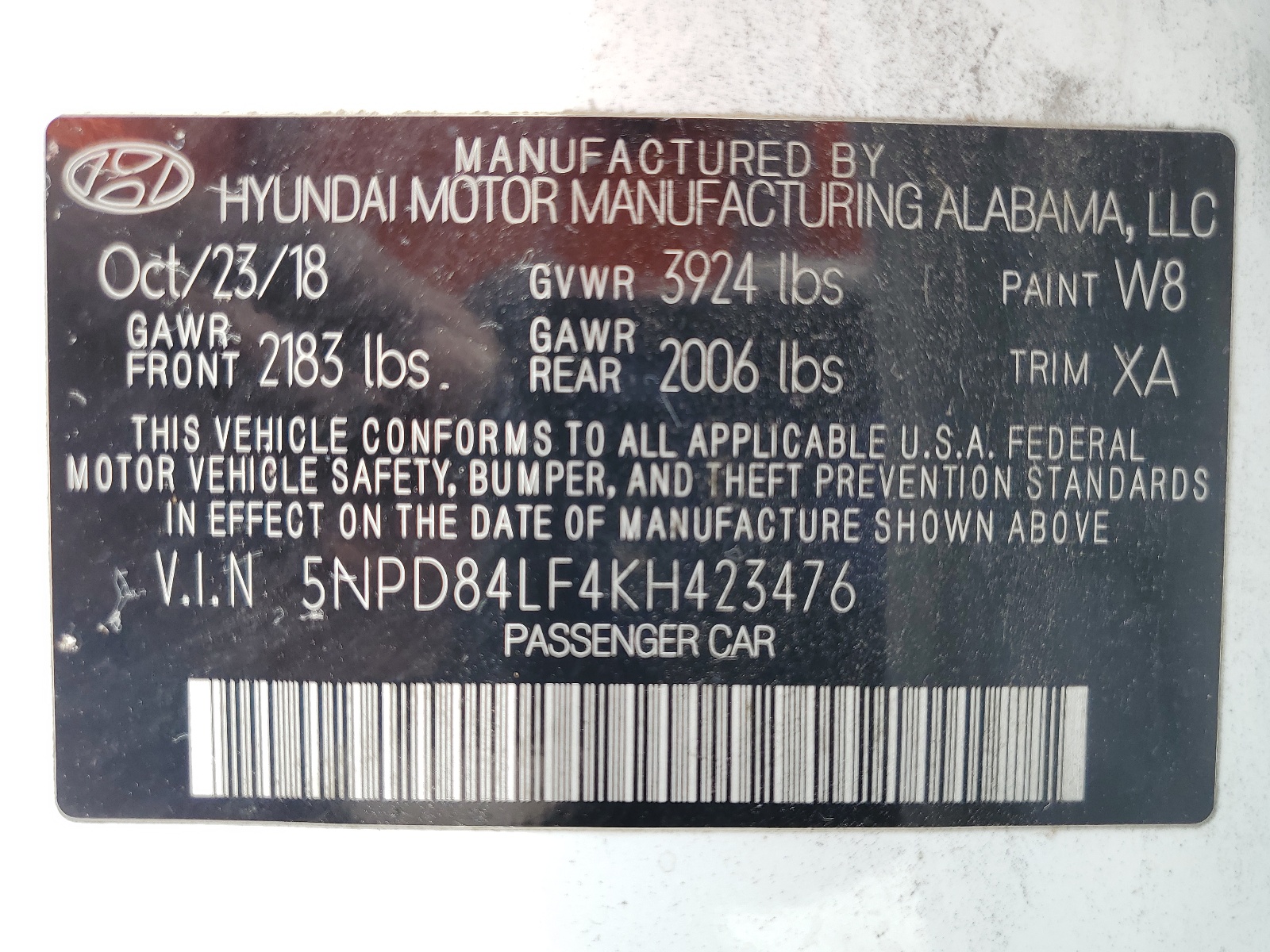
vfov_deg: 53.1
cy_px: 476
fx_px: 954
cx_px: 635
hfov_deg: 67.3
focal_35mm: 26
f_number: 1.5
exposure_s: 1/526
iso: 50
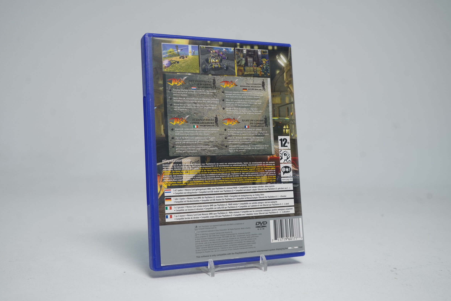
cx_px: 229
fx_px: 476
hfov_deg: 50.7
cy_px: 153
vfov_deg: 35.1
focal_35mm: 38
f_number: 6.3
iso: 320
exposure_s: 1/40
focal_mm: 35
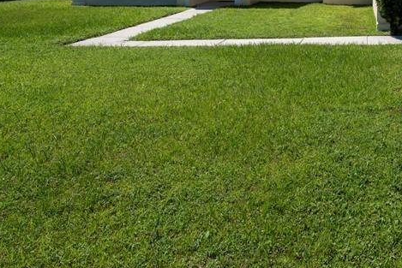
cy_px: 4
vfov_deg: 33.2
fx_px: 413
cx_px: 386
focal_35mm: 37
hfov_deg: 45.3
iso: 400
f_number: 10
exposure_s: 1/800
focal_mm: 16
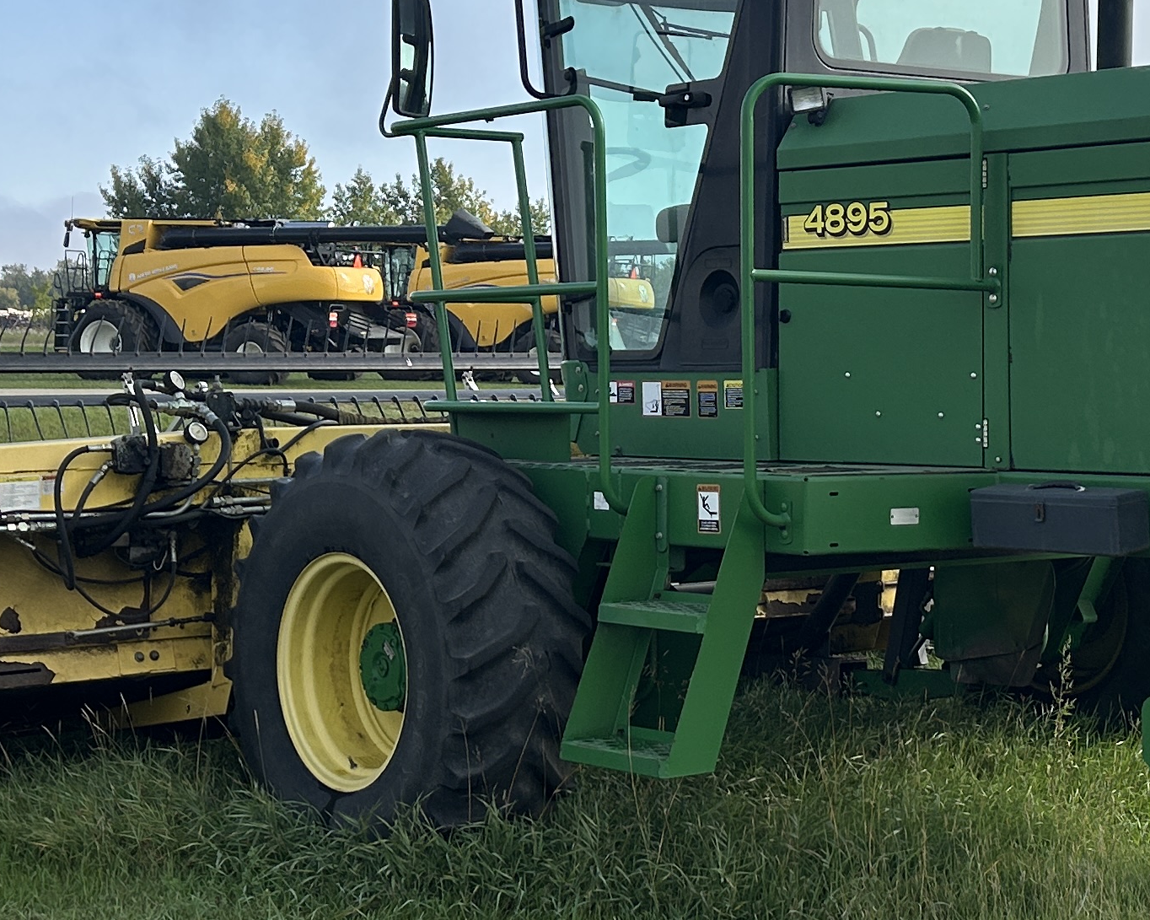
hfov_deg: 25.3
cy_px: 377
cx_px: 704
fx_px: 2552
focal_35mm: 75
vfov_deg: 20.4
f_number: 1.5
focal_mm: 5.7
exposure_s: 1/4274
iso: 50
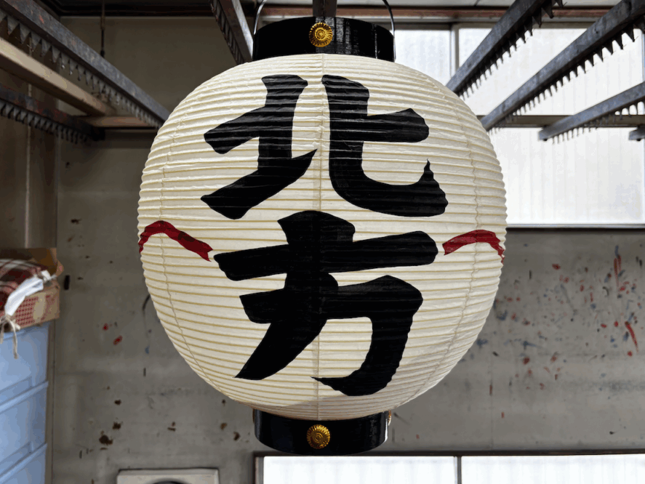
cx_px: 323
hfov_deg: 59.9
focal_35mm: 30
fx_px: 559
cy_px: 208
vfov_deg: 46.7
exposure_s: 1/121
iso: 64
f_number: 1.6
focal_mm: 5.96
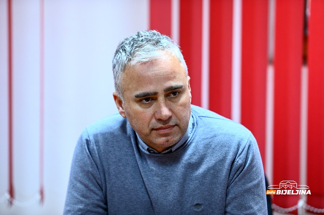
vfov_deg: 8.6
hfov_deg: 12.8
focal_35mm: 160
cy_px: 108
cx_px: 162
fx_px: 1439
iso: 2000
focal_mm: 160
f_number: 2.8
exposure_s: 1/125
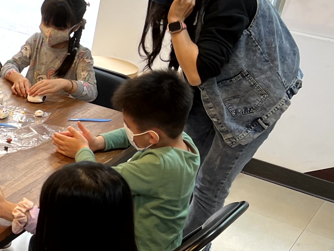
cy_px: 150
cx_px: -87
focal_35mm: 71
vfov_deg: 20.7
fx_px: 685
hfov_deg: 24.3
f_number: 1.5
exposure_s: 1/60
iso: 80
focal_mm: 5.7
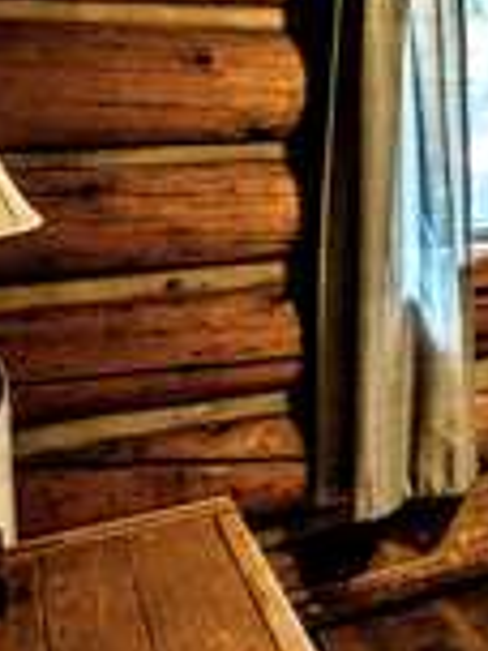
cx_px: 715
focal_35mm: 54
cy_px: 146
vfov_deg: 34.6
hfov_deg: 22.6
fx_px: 1015
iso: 54
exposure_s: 1/30
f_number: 2.2
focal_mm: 2.35
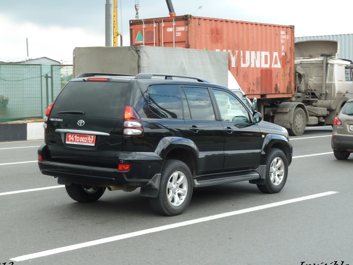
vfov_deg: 21.0
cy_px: 132
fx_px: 714
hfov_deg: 27.8
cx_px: 169
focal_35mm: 70
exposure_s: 1/250
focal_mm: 11
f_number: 4.1
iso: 160
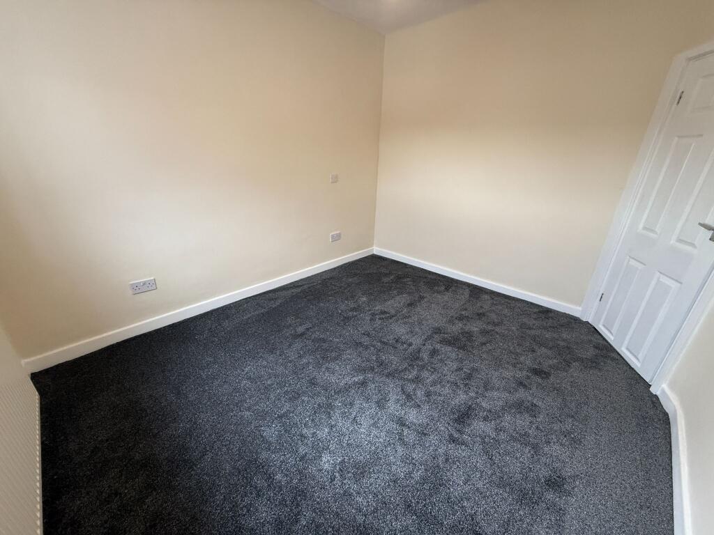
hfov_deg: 102.1
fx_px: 289
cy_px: 268
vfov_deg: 85.7
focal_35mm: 14
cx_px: 357
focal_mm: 2.22
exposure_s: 1/99
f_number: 2.2
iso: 250
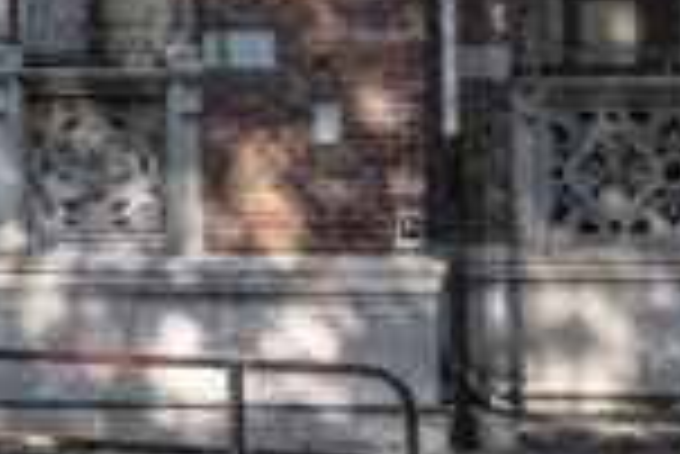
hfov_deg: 17.8
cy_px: 11
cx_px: -59
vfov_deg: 12.2
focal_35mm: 111
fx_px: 2099
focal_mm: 16
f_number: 11
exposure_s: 1/1000
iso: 3200
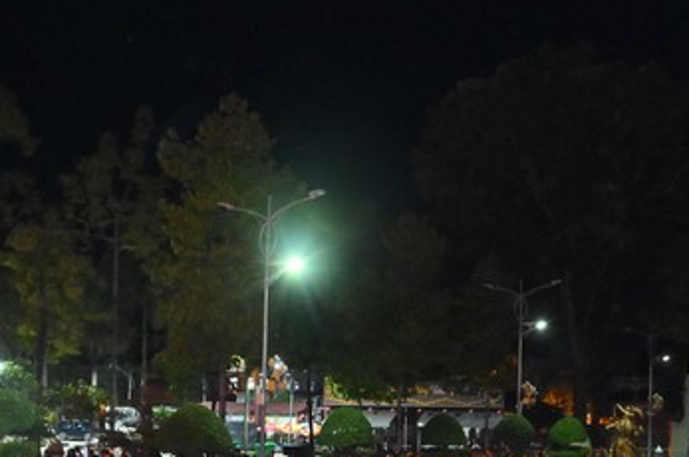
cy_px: 399
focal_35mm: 45
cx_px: 401
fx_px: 860
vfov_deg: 28.7
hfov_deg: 43.5
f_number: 5.6
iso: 5000
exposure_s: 1/30
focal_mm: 24
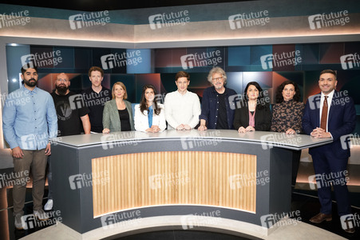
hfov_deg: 65.5
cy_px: 120
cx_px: 180
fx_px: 280
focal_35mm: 28
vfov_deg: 46.3
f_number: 5
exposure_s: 1/160
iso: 2000
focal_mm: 28
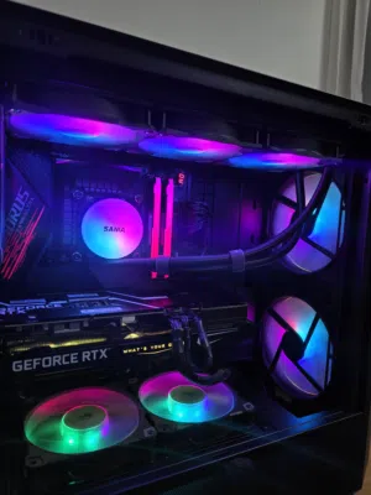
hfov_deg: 58.9
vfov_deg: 73.9
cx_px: 186
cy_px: 248
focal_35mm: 23
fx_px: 329
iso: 40
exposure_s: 1/57
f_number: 1.7
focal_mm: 6.3
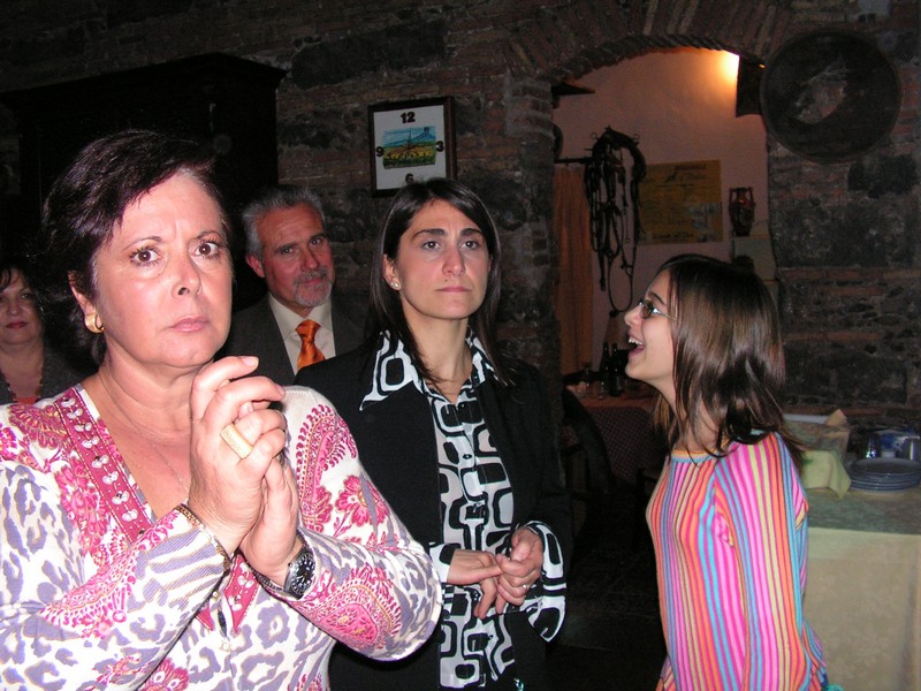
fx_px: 958
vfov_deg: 39.7
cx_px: 460
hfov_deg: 51.4
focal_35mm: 36
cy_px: 346
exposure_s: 1/40
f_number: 3.2
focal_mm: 6
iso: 200
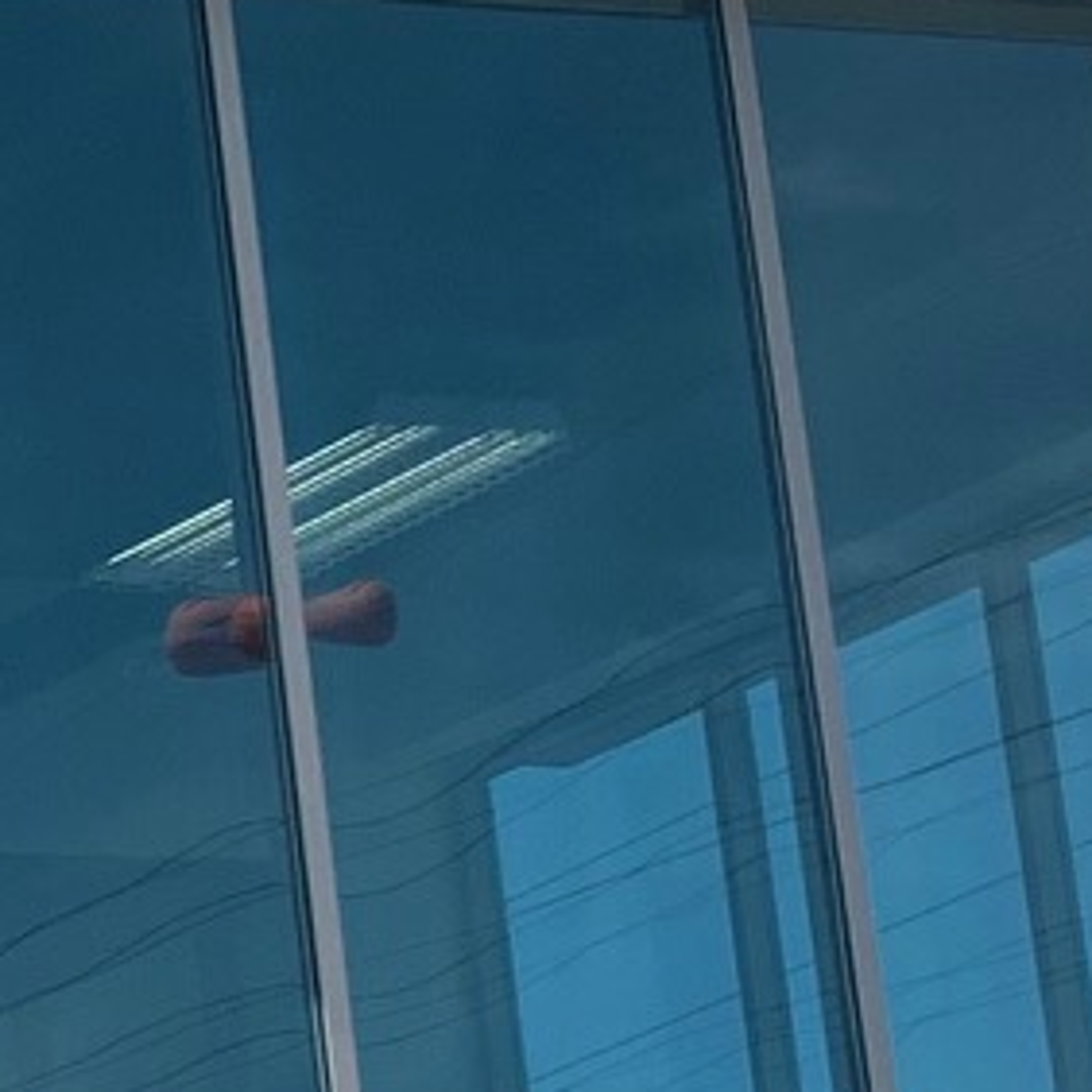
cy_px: 1104
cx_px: -1956
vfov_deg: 10.6
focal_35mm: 164
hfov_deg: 9.0
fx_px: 5853
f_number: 1.8
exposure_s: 1/1368
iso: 25
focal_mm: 4.25
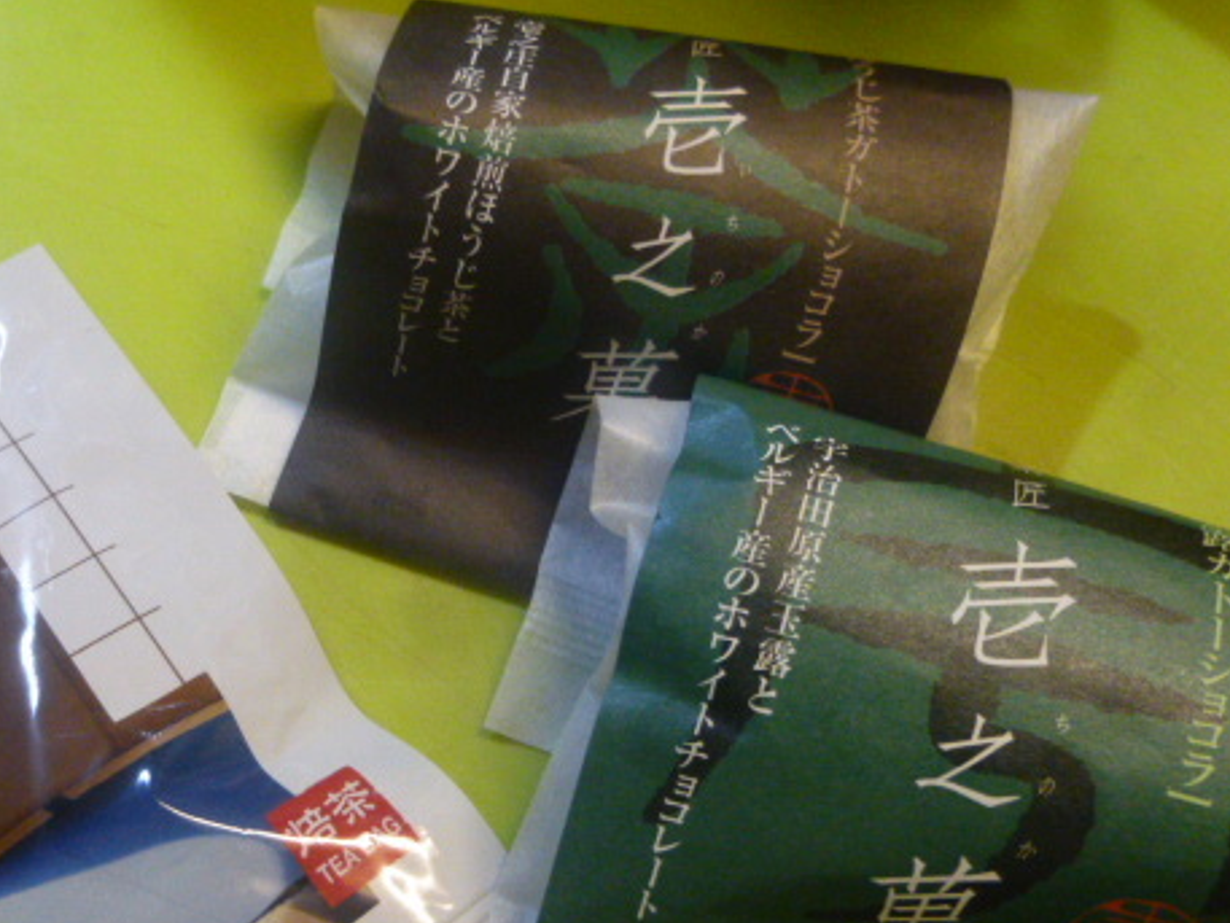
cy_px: 614
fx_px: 1244
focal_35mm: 35
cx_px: 409
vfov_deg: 40.2
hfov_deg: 51.6
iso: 800
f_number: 3.1
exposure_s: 1/100
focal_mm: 4.5
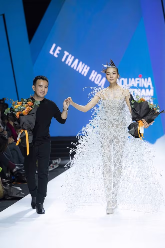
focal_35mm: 115
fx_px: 792
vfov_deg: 17.8
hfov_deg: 11.9
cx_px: 82
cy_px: 124
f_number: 3.2
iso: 400
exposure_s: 1/160
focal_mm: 115
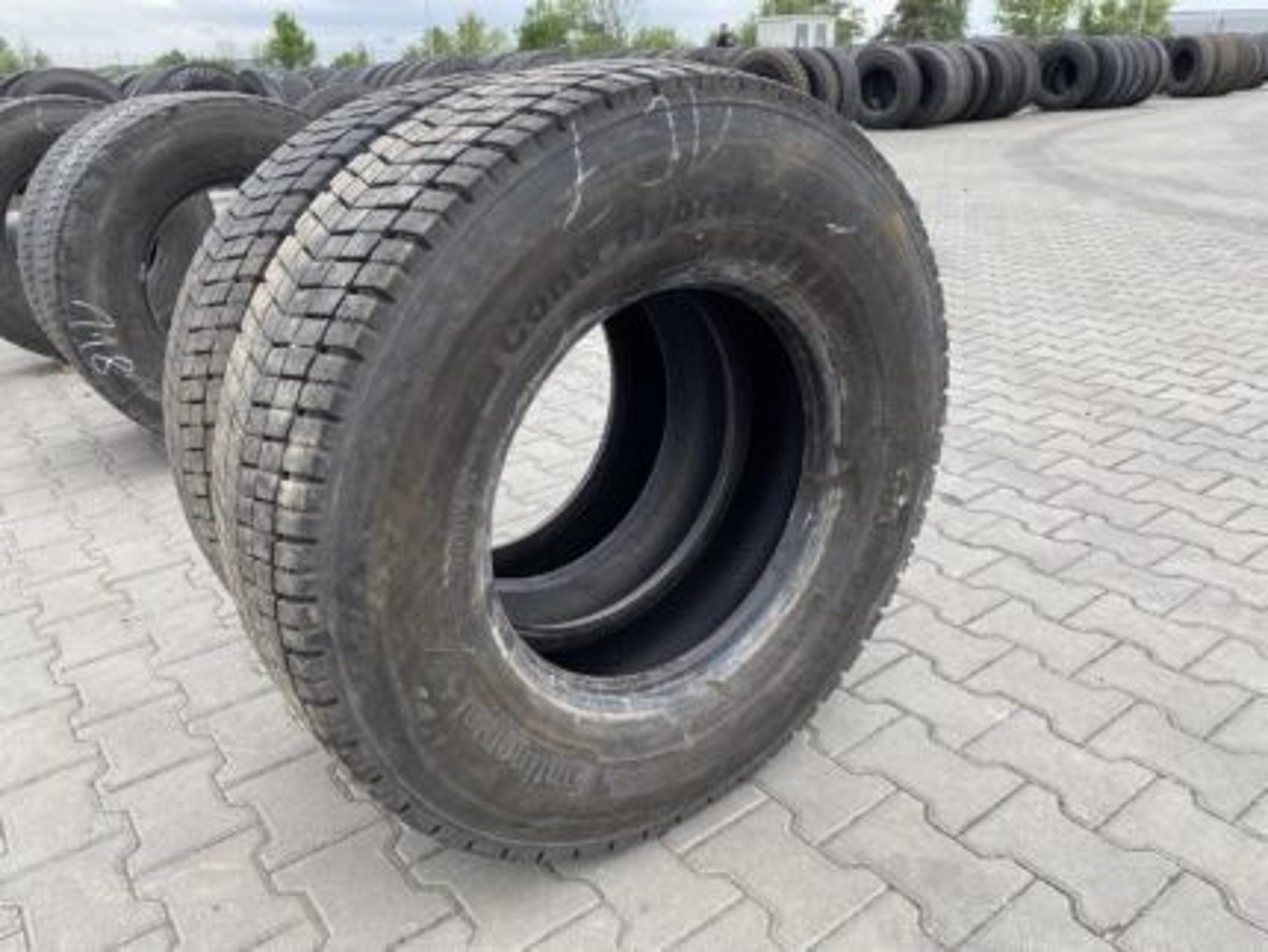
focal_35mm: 26
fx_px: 953
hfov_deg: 67.3
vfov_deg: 53.1
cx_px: 634
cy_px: 476
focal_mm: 4.25
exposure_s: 1/360
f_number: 1.8
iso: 32
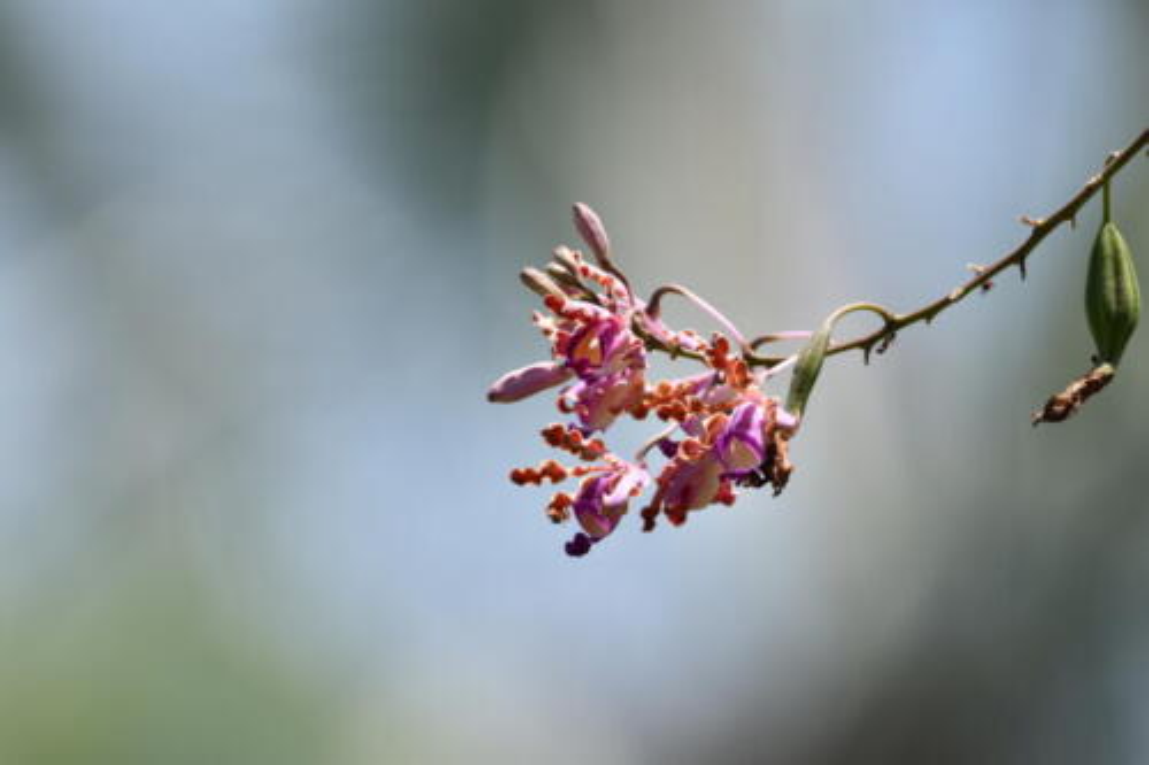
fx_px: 28714
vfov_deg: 1.5
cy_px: 382
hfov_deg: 2.3
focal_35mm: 900
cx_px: 574
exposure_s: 1/320
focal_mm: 600
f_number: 6.3
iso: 100
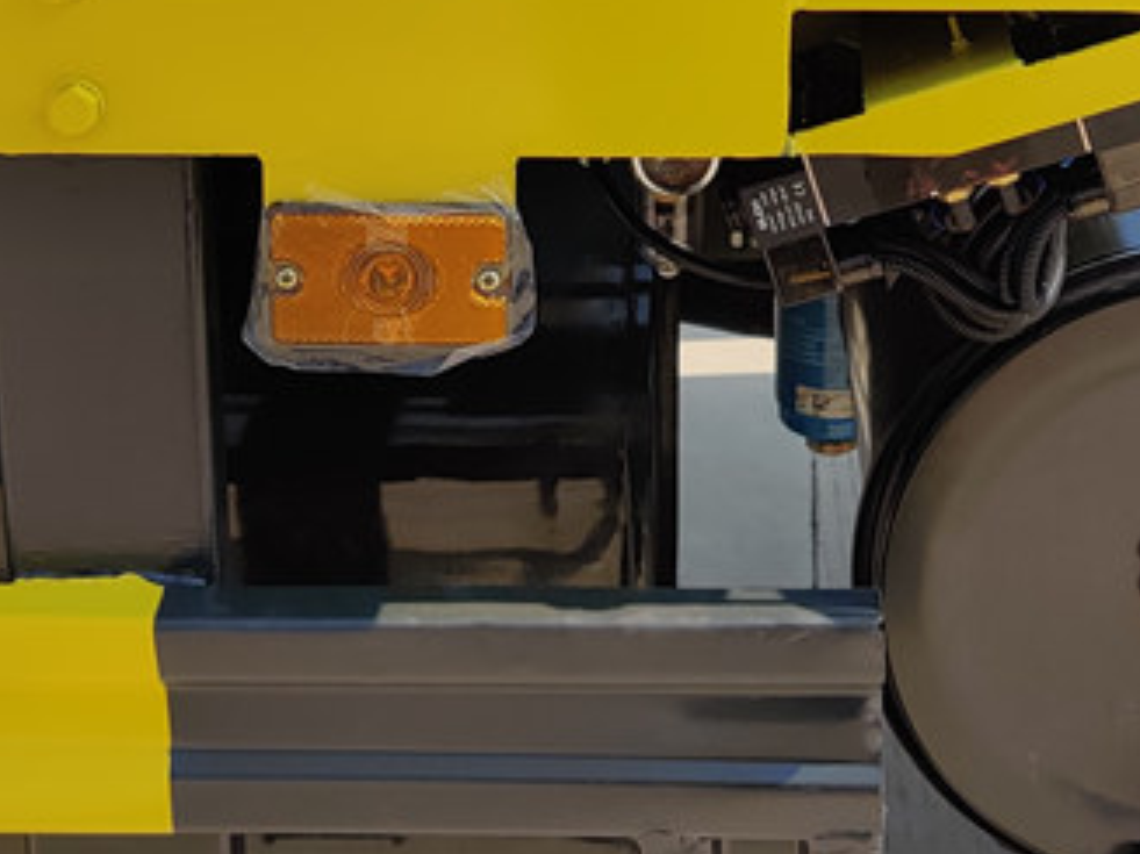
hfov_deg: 29.3
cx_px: 666
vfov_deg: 20.7
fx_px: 2173
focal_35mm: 66
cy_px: -178
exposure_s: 1/2009
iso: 125
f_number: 1.65
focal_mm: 4.75
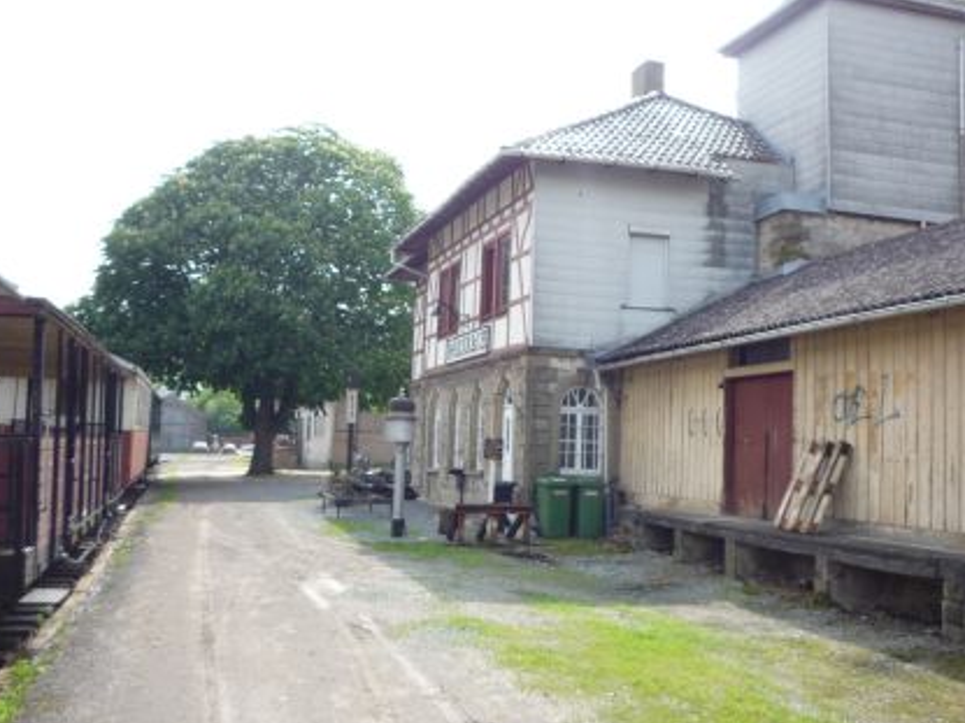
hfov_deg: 50.1
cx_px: 521
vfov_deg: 38.6
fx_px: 1031
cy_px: 360
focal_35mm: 37
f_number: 4
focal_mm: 5.2
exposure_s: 1/250
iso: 100
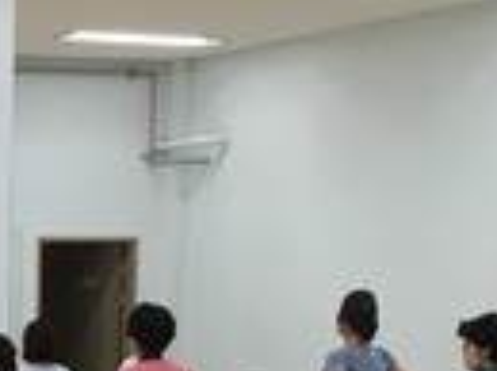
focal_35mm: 134
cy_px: 700
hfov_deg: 14.0
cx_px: -206
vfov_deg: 10.3
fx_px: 1920
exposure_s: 1/30
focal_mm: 4.15
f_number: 2.2
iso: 25
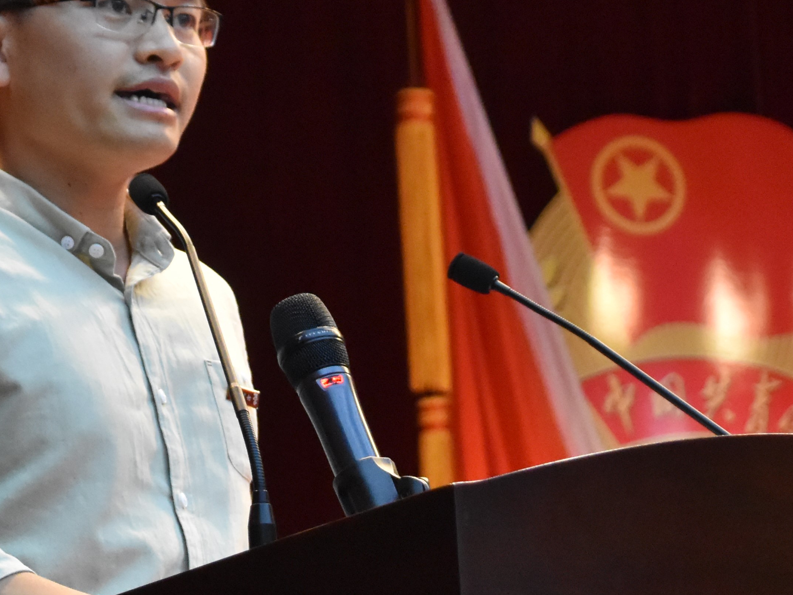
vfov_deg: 7.6
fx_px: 4467
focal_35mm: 195
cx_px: 365
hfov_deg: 10.1
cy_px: 174
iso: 4000
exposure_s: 1/60
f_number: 5
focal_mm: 52
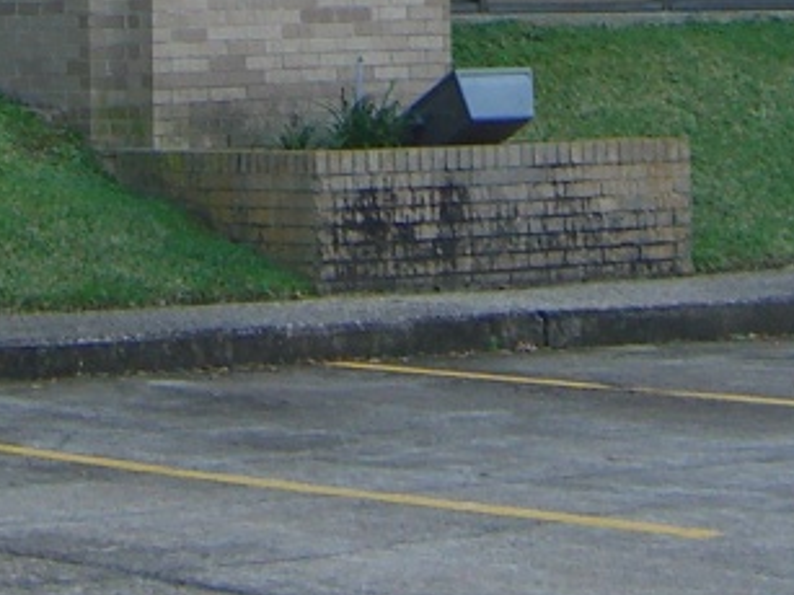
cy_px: -673
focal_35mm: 198
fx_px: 4540
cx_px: 310
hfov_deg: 10.0
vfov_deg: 7.2
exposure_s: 1/60
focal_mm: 7.9
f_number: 2.8
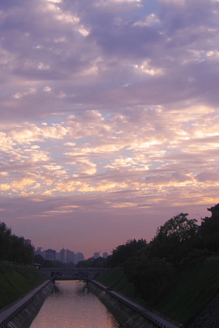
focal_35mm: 66
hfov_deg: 20.4
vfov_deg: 30.3
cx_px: 177
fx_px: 601
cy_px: 112
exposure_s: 1/20
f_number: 9
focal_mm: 26
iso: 100
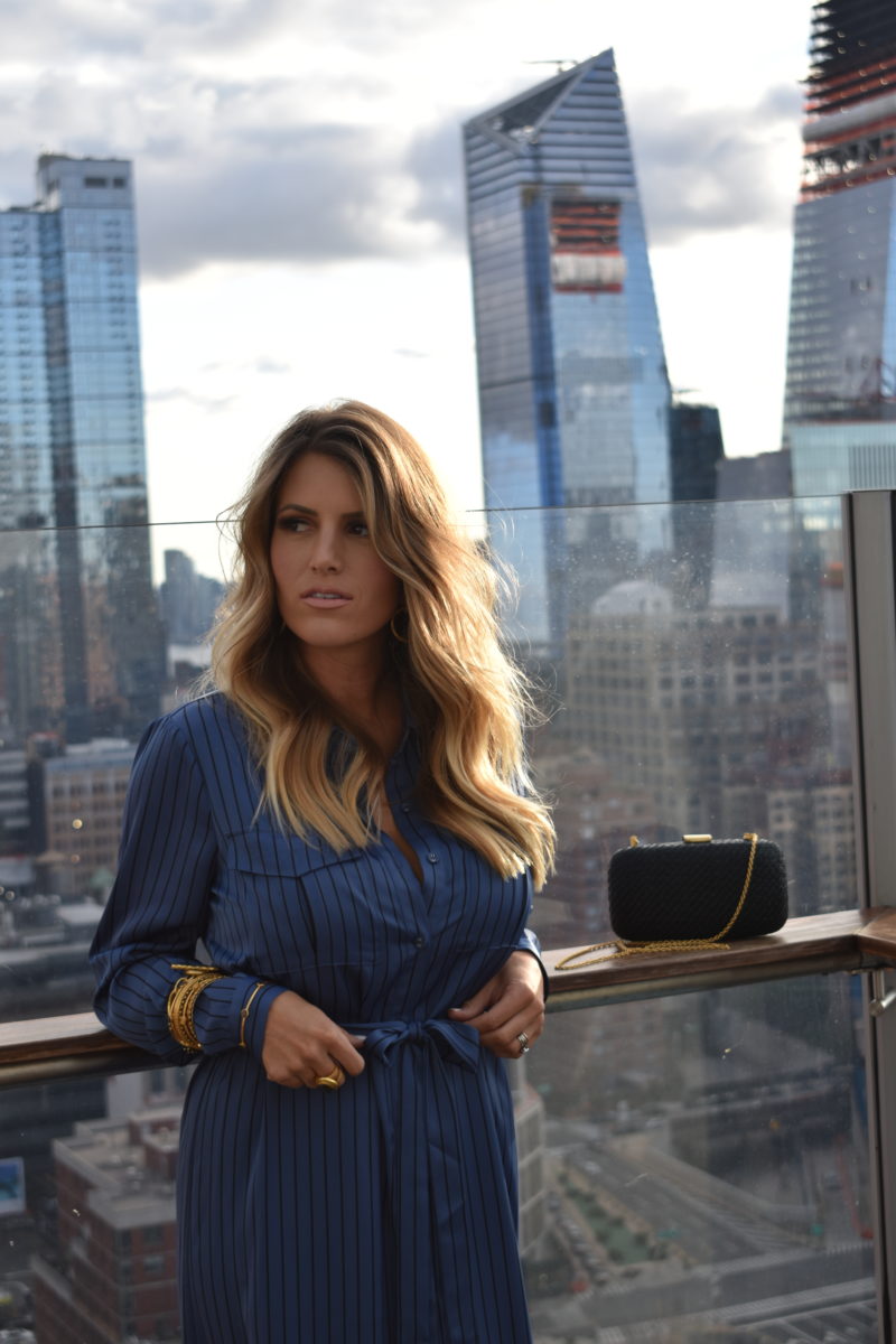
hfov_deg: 20.2
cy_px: 672
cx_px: 448
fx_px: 2520
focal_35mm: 68
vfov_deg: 29.9
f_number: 5
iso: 160
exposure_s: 1/320
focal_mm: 45
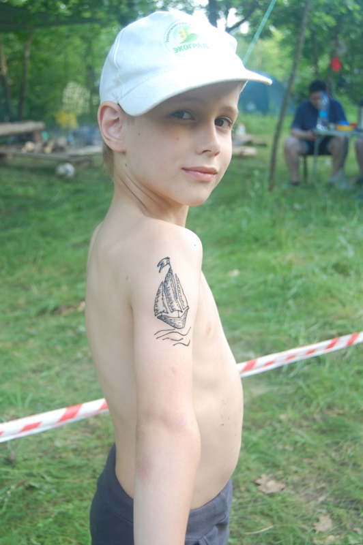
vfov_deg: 42.4
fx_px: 704
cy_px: 272
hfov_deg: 28.9
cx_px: 182
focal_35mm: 46
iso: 200
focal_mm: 31
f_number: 4.5
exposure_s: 1/50
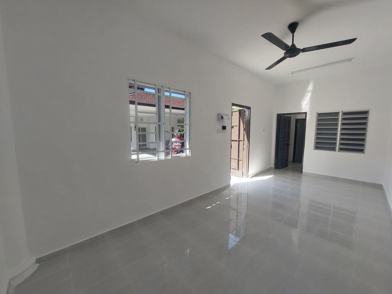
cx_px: 196
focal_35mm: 13
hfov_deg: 106.2
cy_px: 147
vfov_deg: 89.9
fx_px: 147
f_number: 2.2
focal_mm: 1.74
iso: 50
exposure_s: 1/142
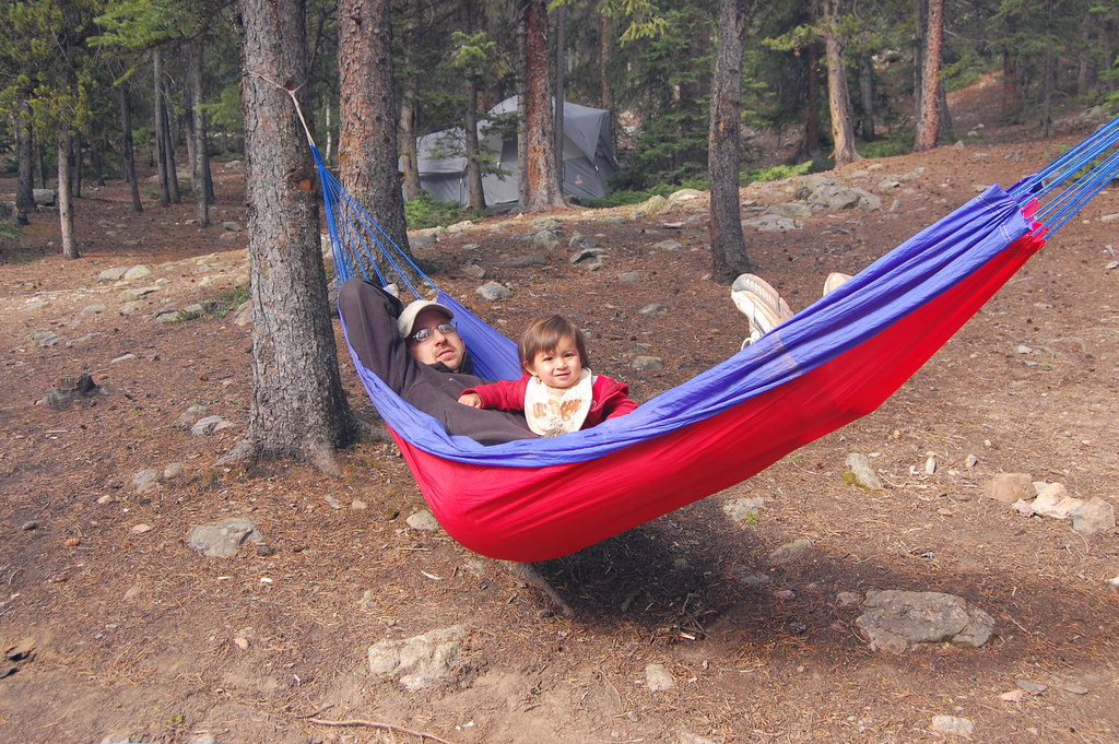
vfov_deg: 39.9
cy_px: 372
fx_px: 1025
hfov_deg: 57.3
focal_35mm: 33
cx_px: 560
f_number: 6.3
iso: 400
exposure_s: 1/160
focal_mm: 22
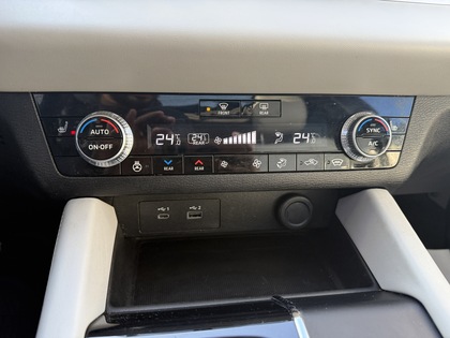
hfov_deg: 71.6
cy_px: 169
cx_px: 225
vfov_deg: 56.8
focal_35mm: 24
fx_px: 312
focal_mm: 6.76
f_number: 1.78
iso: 200
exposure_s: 1/91
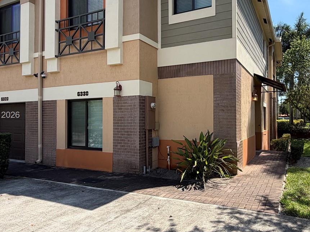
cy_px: 116
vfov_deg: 53.0
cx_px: 196
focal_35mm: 26
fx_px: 233
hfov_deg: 66.2
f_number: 2.2
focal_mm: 2.22
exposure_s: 1/770
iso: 32
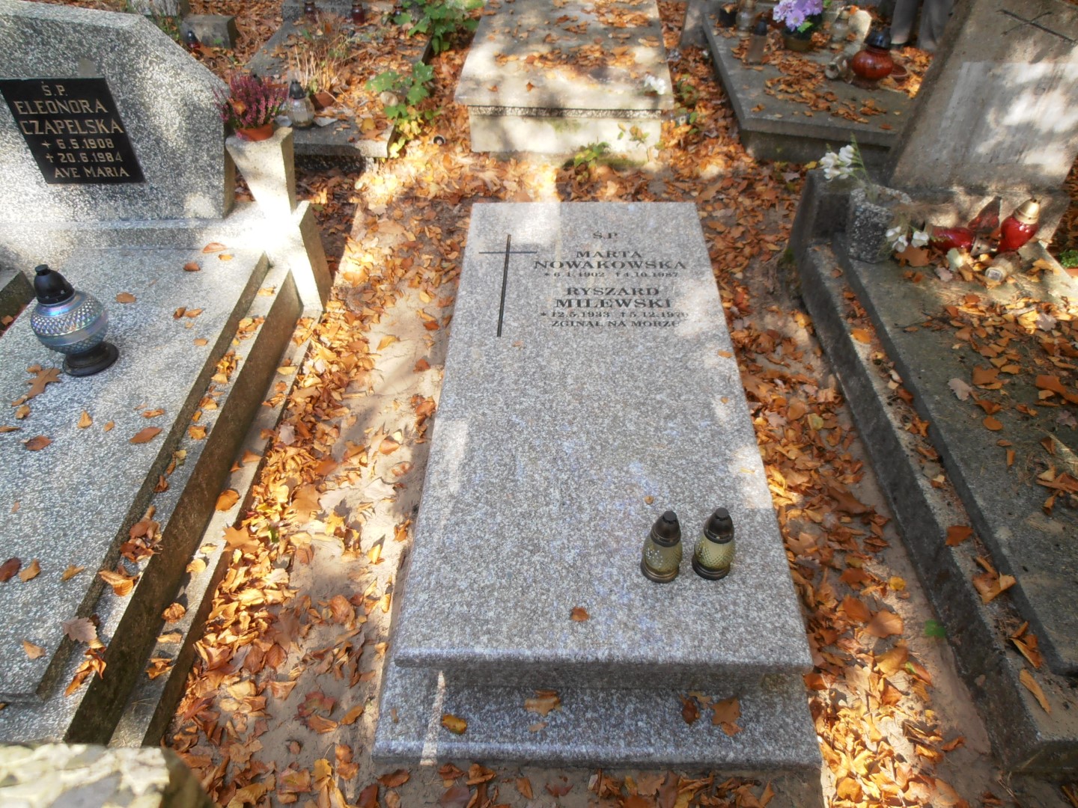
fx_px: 747
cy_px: 404
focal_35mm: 24
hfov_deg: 71.6
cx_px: 539
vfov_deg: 56.8
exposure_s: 1/80
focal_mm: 4.2
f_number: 3
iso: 80
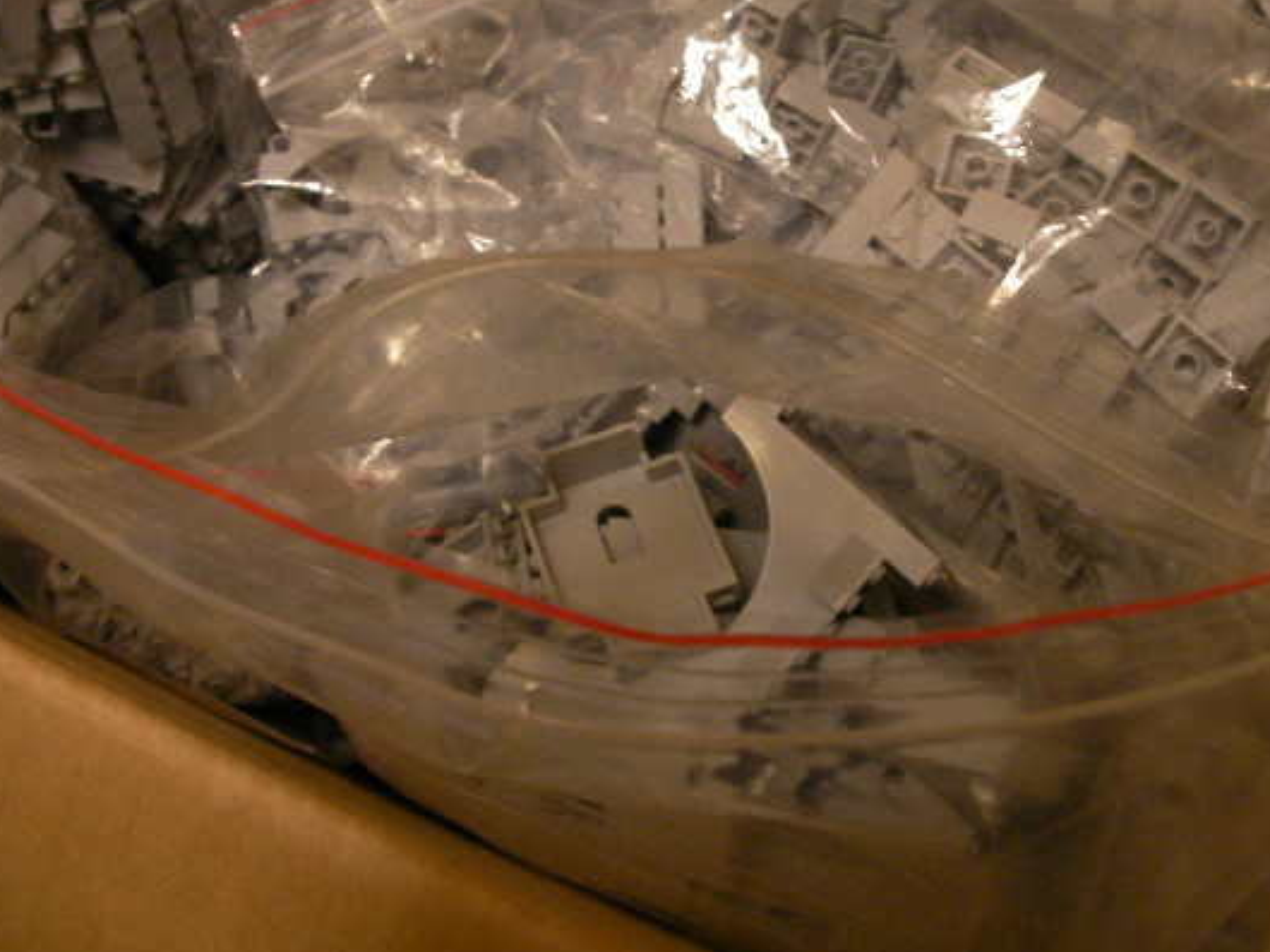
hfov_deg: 41.2
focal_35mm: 46
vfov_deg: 31.5
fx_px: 1688
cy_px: 393
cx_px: 713
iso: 200
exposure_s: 1/6.9
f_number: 3.5
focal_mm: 6.3
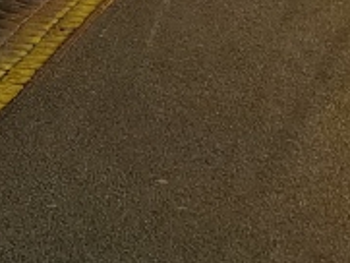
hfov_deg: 10.3
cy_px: -445
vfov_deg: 7.5
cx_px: -331
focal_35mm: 179
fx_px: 1811
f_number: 1.6
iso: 500
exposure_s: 5
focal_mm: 5.56
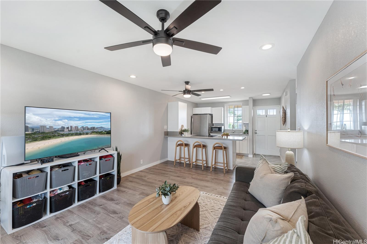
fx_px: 143
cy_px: 122
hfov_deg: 104.3
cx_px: 184
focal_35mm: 14
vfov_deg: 81.2
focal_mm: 14
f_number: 9
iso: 200
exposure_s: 1/15
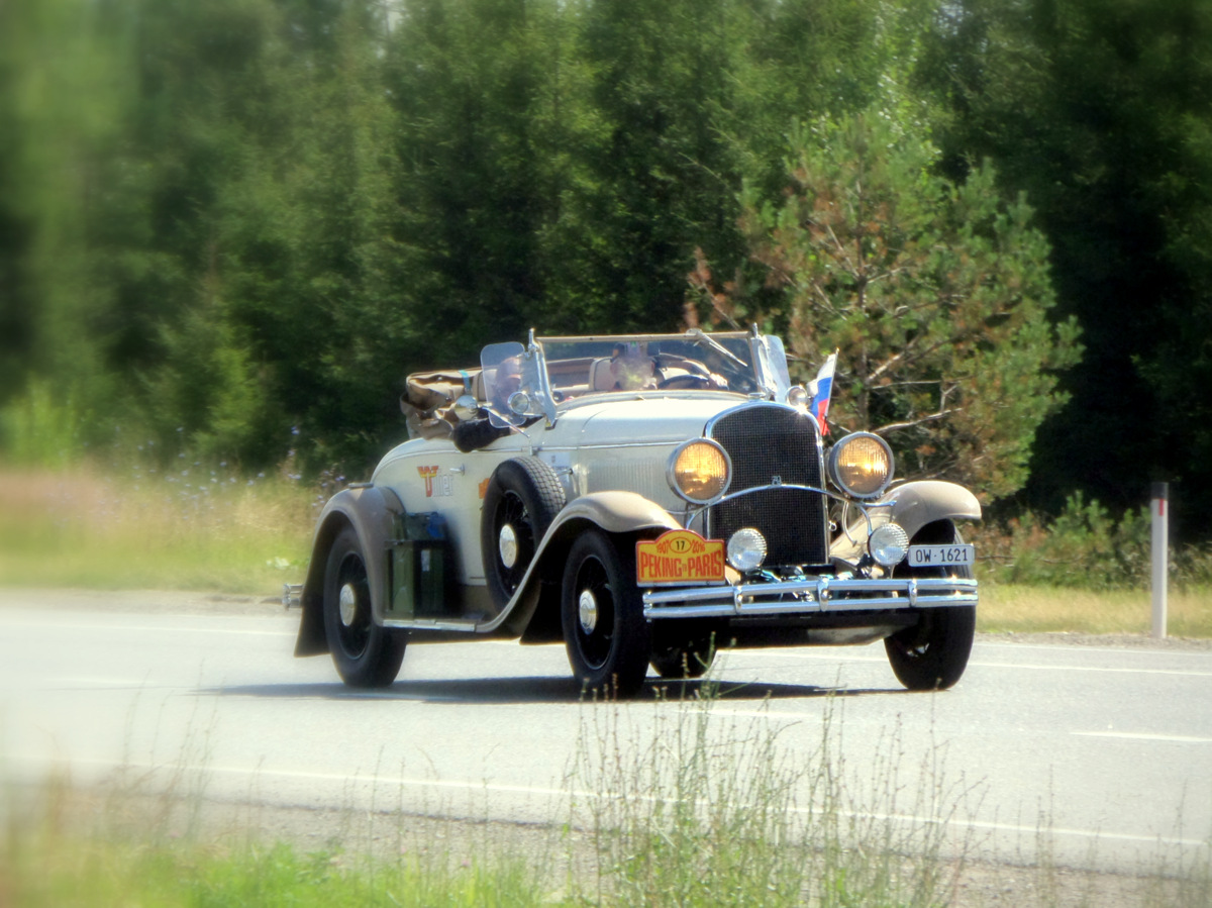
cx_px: 606
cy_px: 454
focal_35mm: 306
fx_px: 10710
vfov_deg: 4.9
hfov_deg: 6.5
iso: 200
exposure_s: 1/750
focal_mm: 49.7
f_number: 5
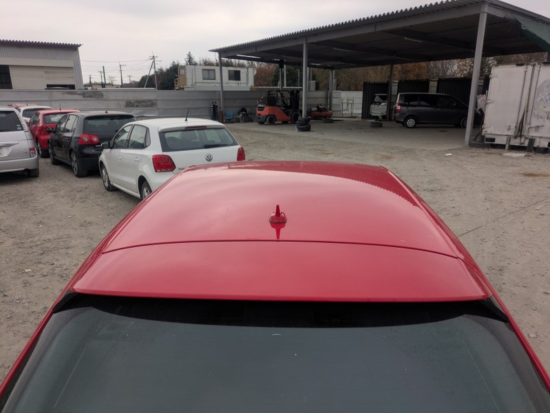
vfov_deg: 54.9
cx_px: 275
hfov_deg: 69.4
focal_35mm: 25
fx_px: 397
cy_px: 206
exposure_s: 1/697
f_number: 1.89
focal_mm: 5.43
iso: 51
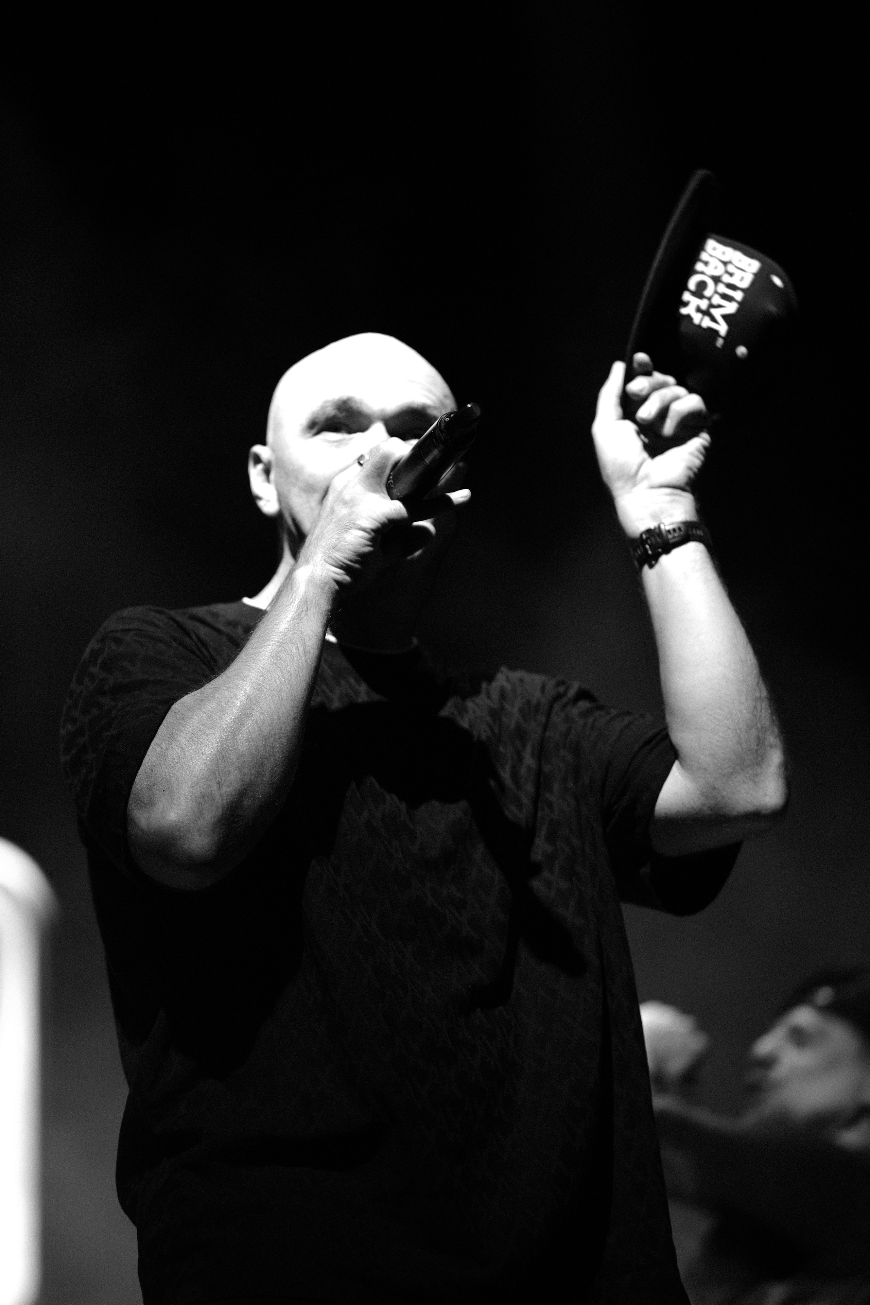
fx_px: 4096
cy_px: 652
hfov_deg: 12.1
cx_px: 435
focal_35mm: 113
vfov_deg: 18.1
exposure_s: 1/200
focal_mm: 75
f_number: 1.2
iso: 125
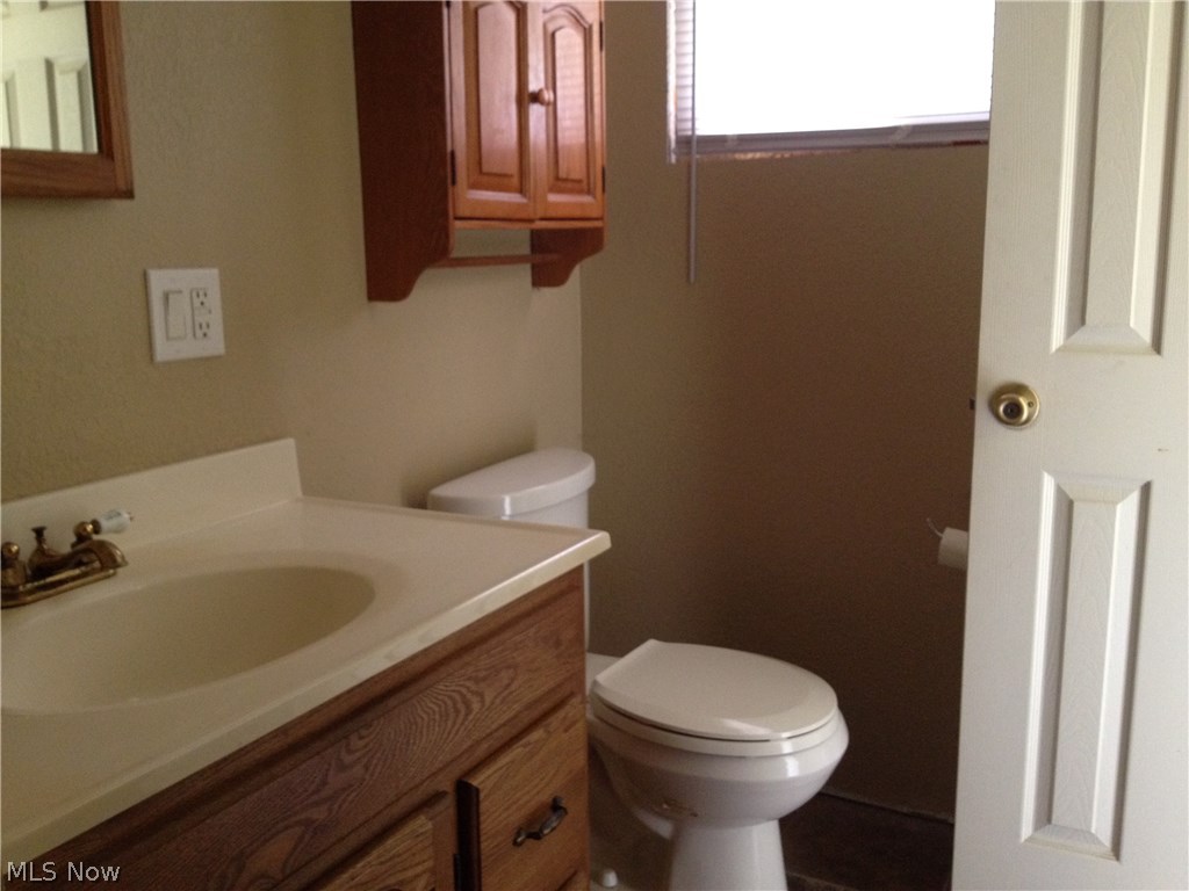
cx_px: 594
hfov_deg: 52.6
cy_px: 446
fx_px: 1202
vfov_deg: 40.7
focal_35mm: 35
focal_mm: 4.28
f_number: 2.4
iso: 200
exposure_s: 1/20
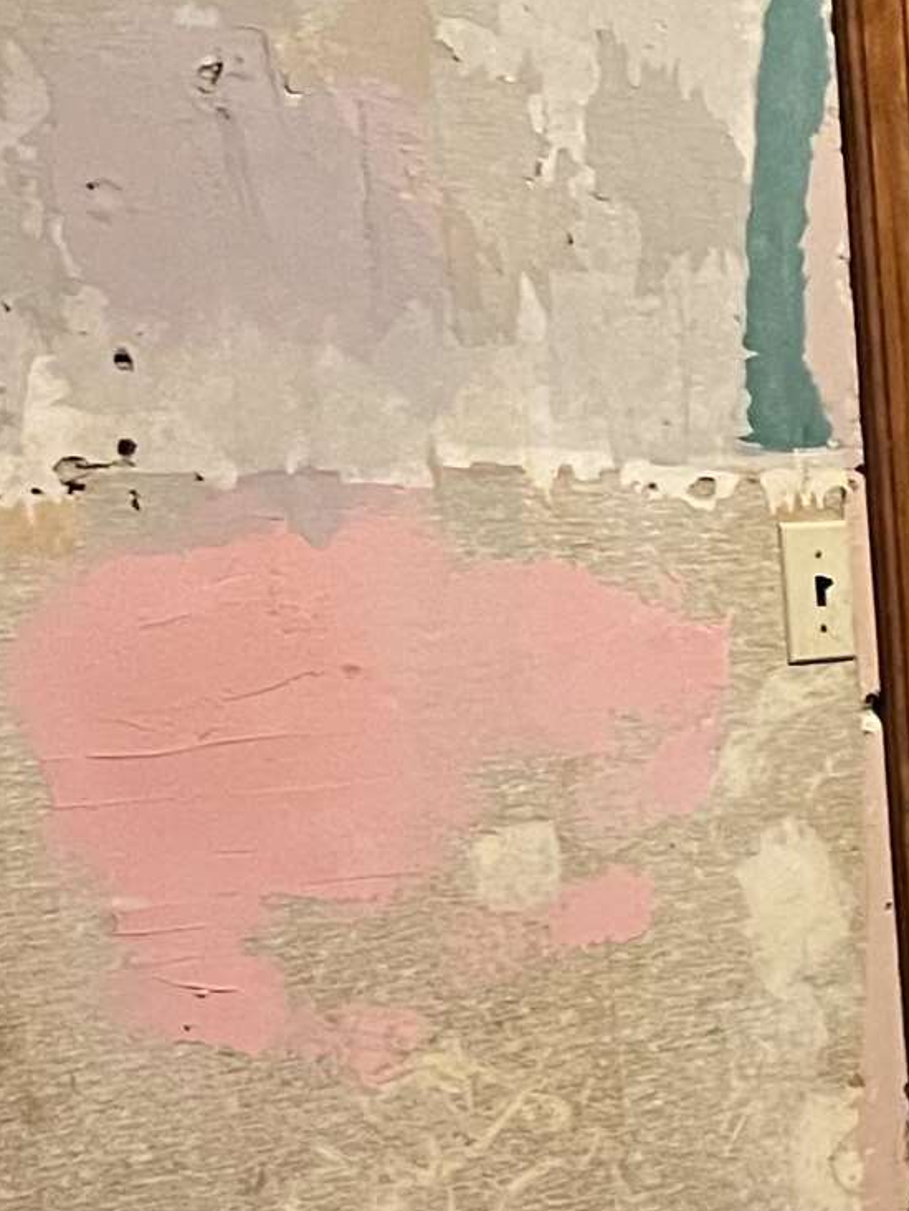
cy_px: 943
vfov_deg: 17.9
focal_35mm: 109
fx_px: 3815
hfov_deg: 10.8
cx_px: 2426
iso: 500
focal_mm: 5.7
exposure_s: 1/40
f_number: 1.5
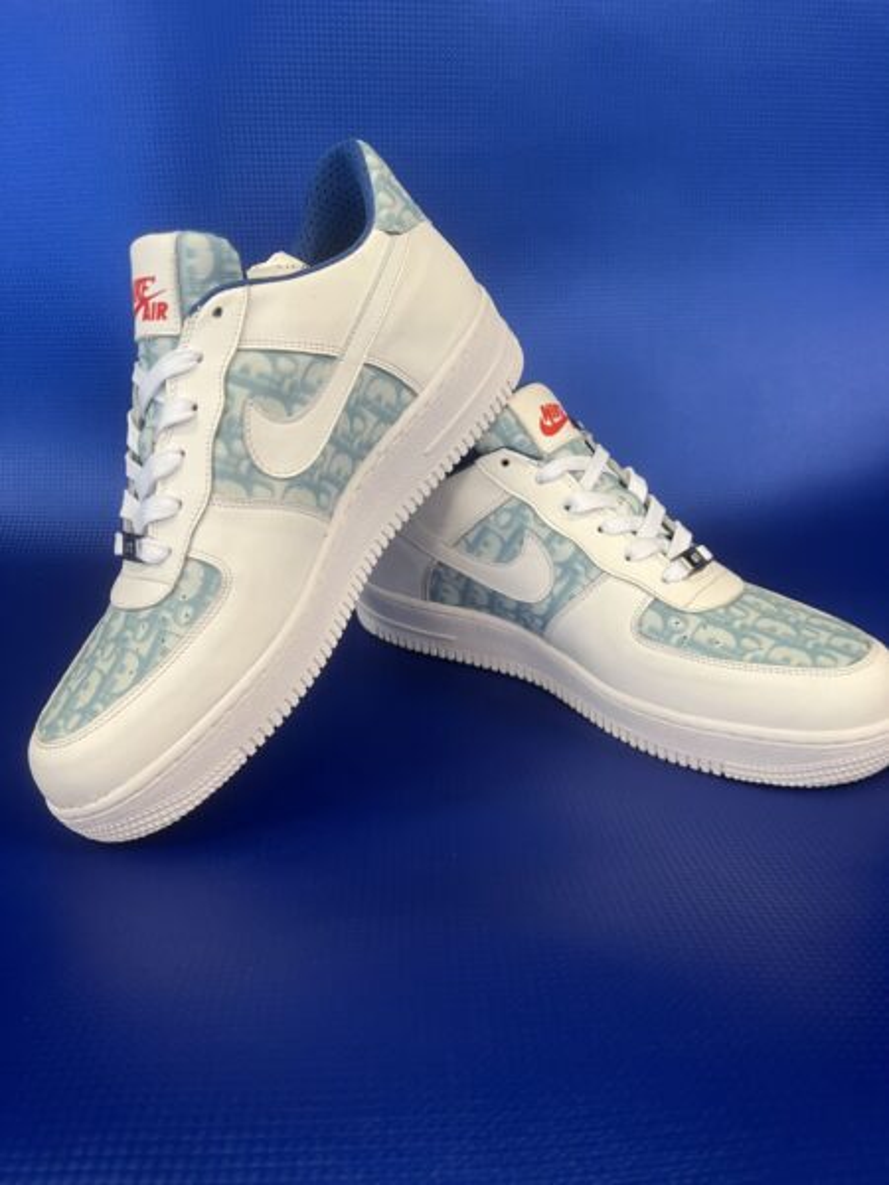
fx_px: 890
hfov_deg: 53.1
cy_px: 592
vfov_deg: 67.3
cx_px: 444
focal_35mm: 26
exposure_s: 1/50
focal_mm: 5.7
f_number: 1.5
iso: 80
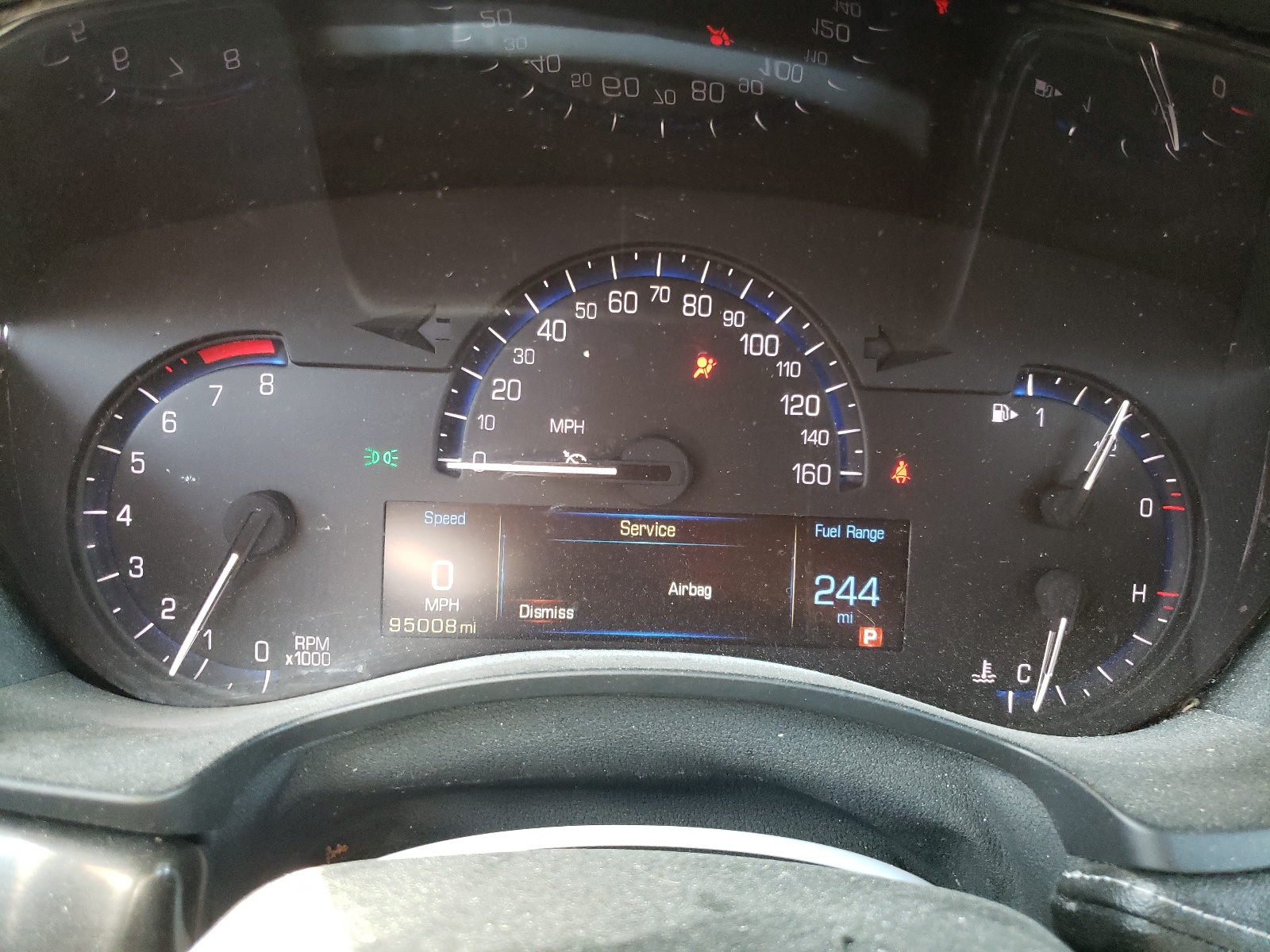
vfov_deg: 53.1
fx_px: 954
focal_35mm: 26
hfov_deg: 67.3
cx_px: 635
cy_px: 476
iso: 353
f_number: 1.5
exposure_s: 1/60.2
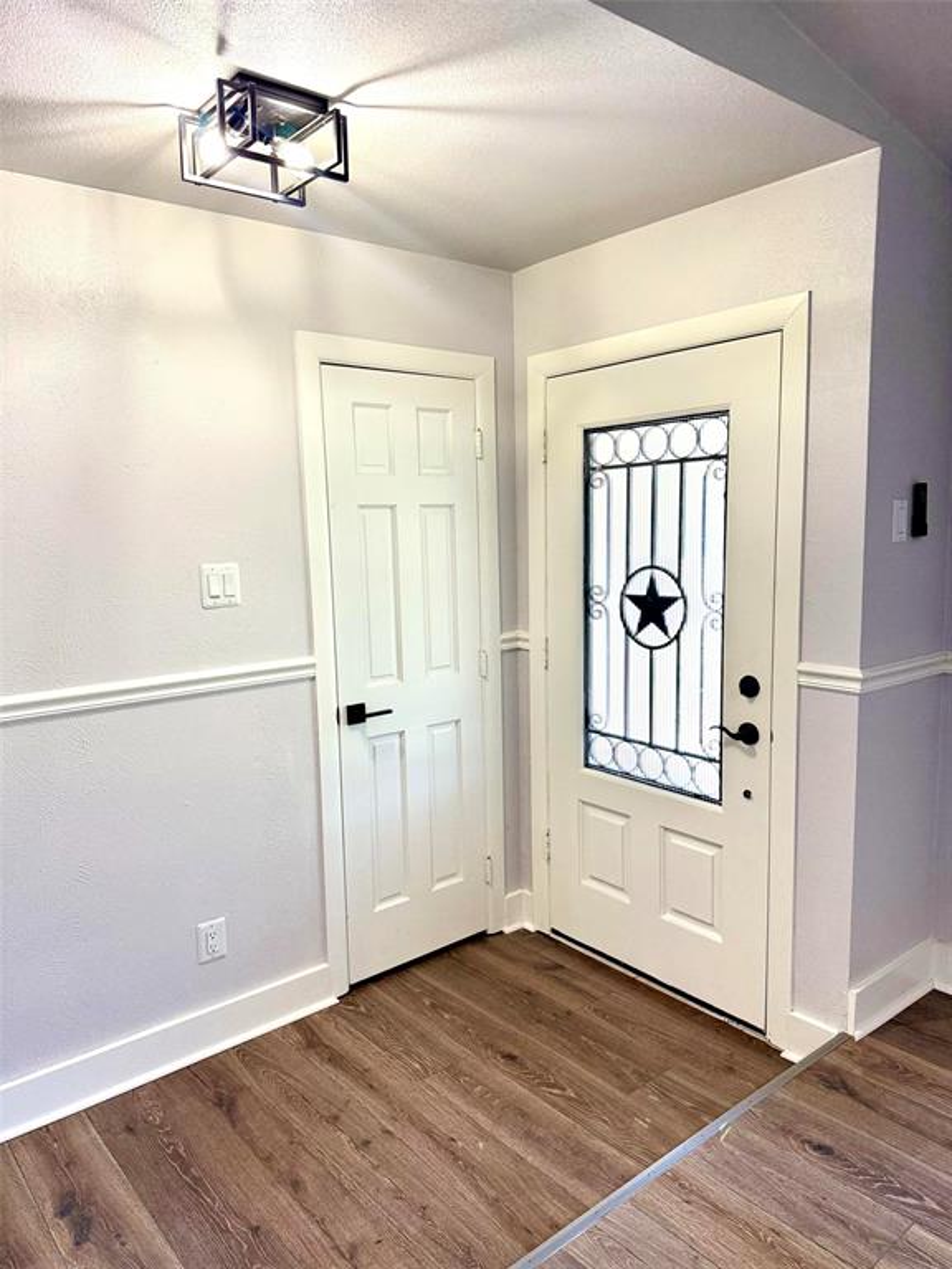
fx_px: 880
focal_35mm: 24
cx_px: 476
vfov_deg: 71.6
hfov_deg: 56.8
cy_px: 634
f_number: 1.78
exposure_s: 1/185
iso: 200
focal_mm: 6.76
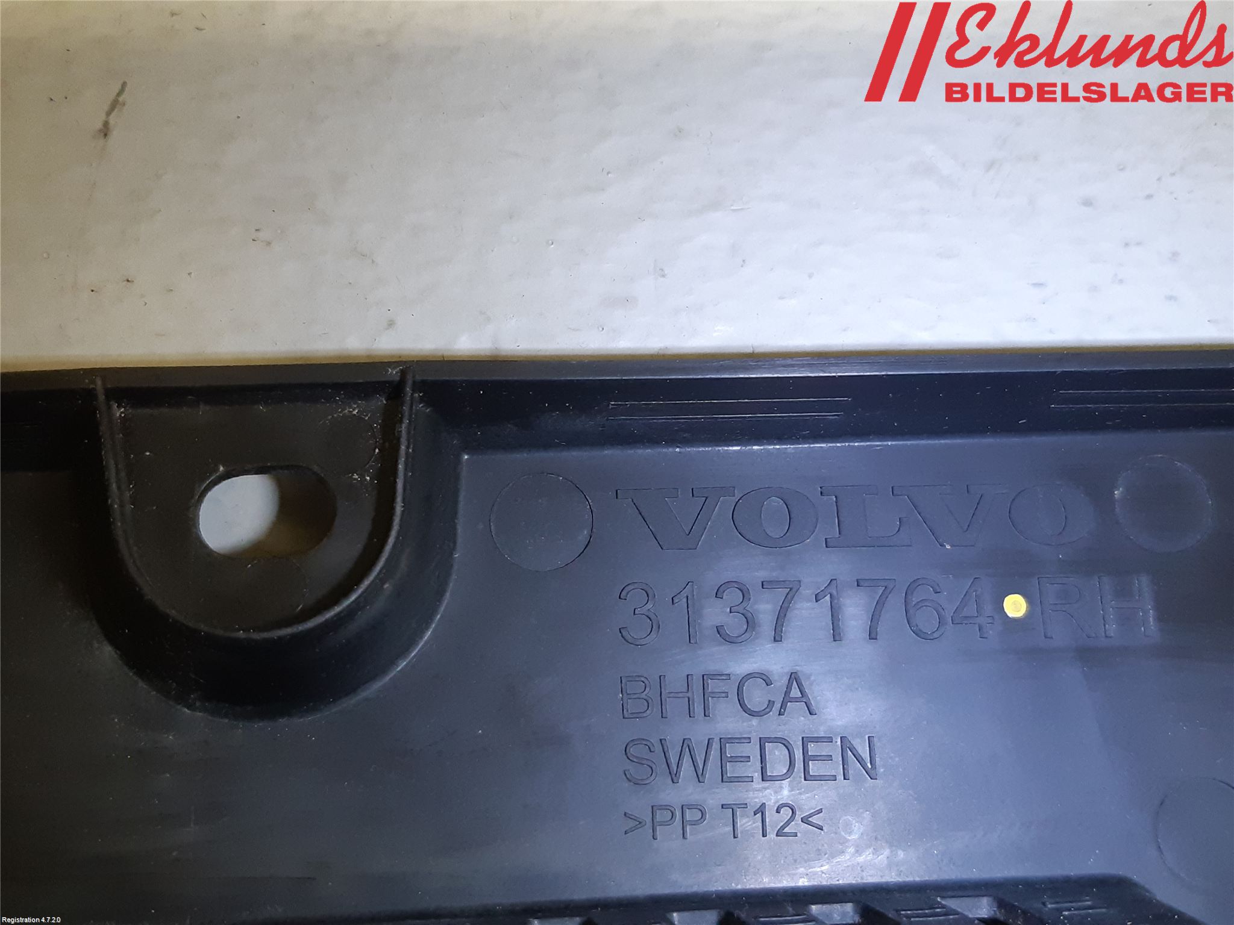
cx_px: 617
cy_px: 462
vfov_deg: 53.1
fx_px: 927
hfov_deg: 67.3
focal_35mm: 26
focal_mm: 3.93
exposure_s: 1/60
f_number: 1.7
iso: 200
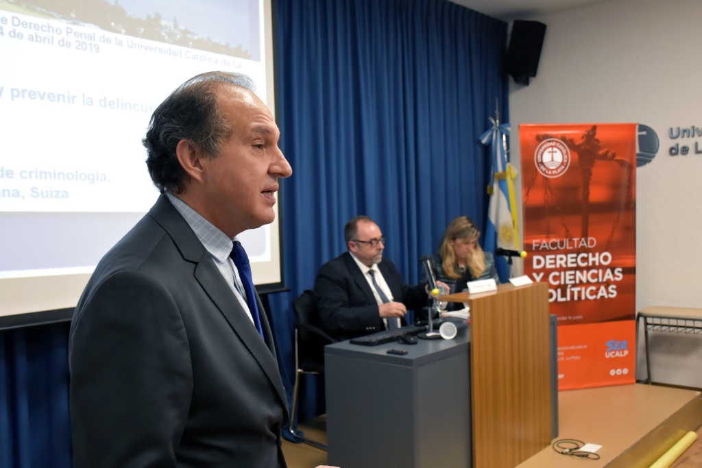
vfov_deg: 36.9
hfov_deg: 53.1
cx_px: 351
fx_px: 702
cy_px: 234
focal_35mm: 36
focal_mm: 24
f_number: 5.6
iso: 3200
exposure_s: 1/125
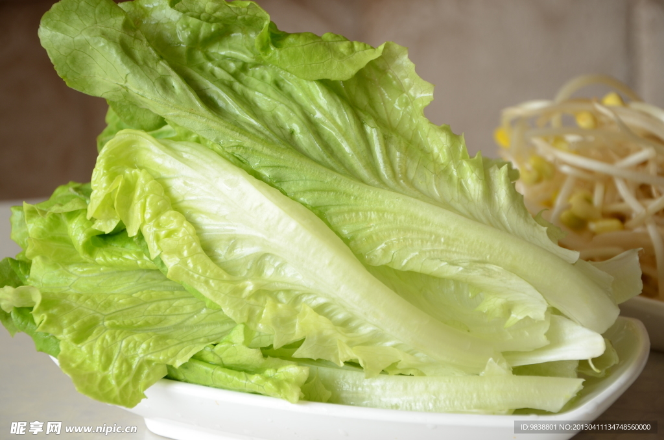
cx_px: 332
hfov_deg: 18.2
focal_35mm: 112
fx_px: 2070
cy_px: 220
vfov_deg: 12.1
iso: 200
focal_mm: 75
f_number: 6.3
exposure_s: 1/125
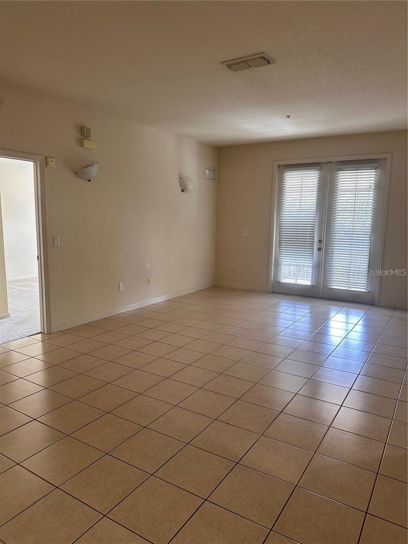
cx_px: 204
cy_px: 272
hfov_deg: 56.8
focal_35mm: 24
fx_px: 377
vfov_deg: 71.6
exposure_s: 1/60
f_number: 1.78
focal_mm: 6.86
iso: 125
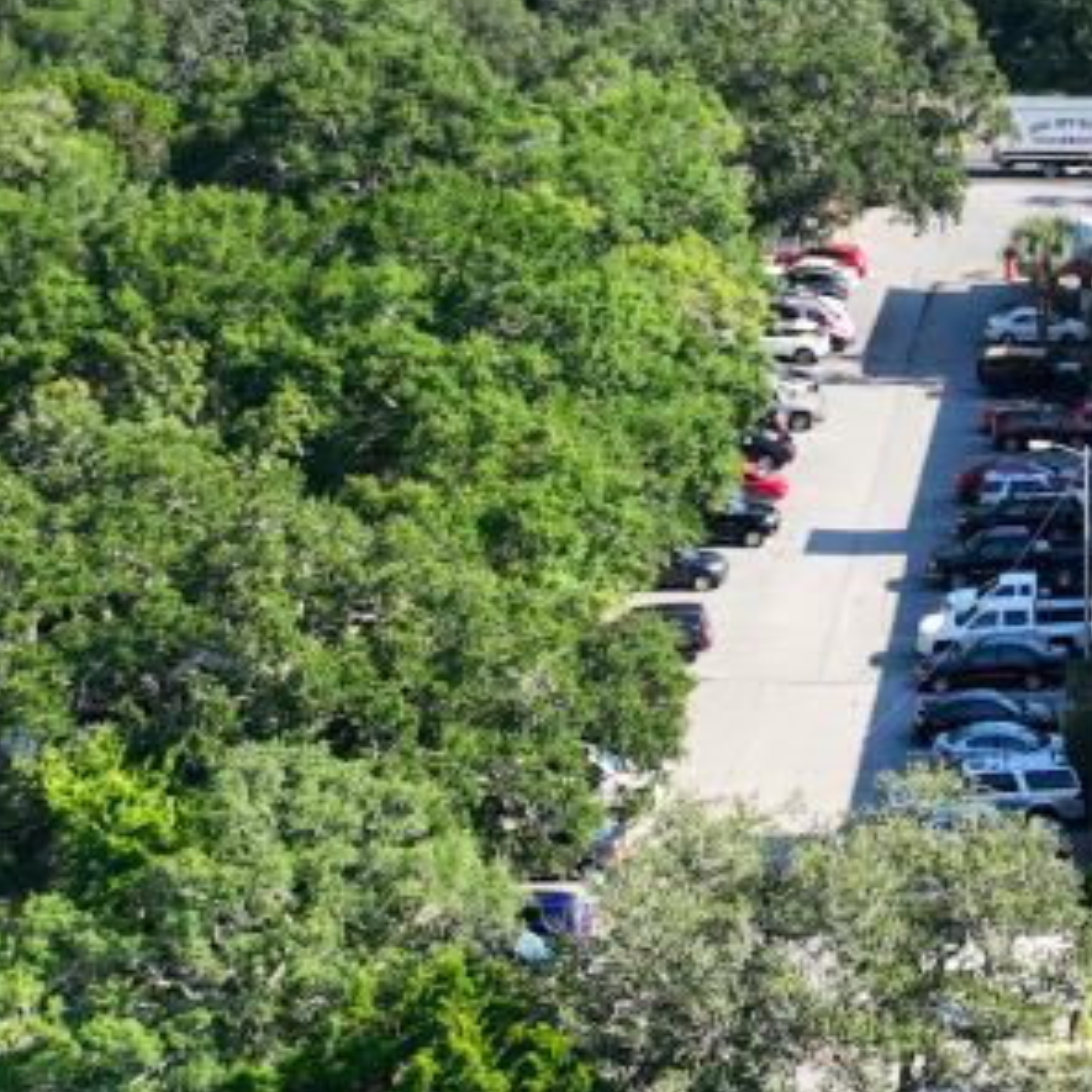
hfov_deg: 14.8
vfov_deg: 15.1
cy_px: 207
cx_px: 1235
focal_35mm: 115
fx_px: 4104
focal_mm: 12.29
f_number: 2.8
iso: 170
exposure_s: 1/2000
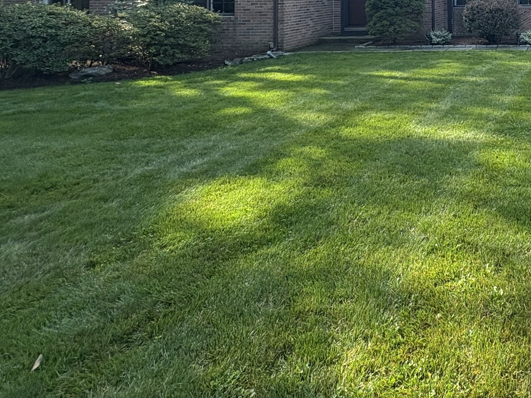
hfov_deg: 47.9
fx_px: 476
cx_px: 534
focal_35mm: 31
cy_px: -23
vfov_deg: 38.8
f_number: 2.2
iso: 64
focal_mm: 2.22
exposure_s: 1/343
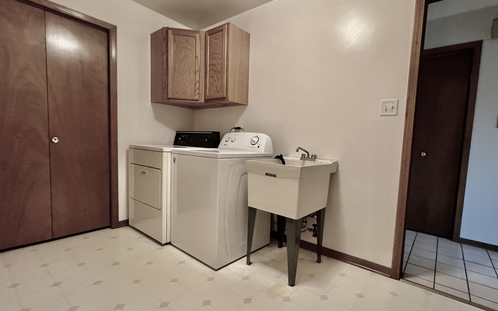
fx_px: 217
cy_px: 162
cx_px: 277
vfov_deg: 71.2
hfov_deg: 97.4
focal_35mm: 16
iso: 400
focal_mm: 1.57
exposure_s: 1/60
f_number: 1.8
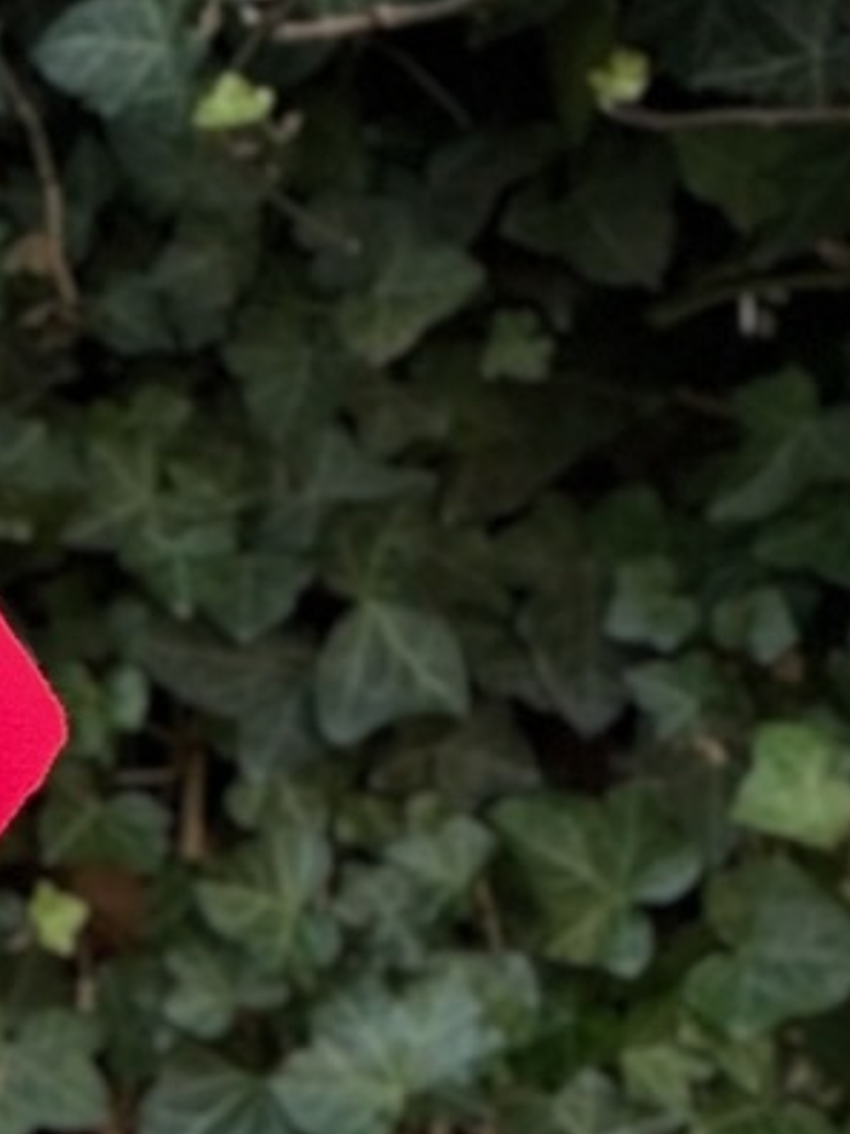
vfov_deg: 12.4
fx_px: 5075
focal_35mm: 155
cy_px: 1460
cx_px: -1108
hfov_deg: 8.8
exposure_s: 1/121
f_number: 1.9
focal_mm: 2.71
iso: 40
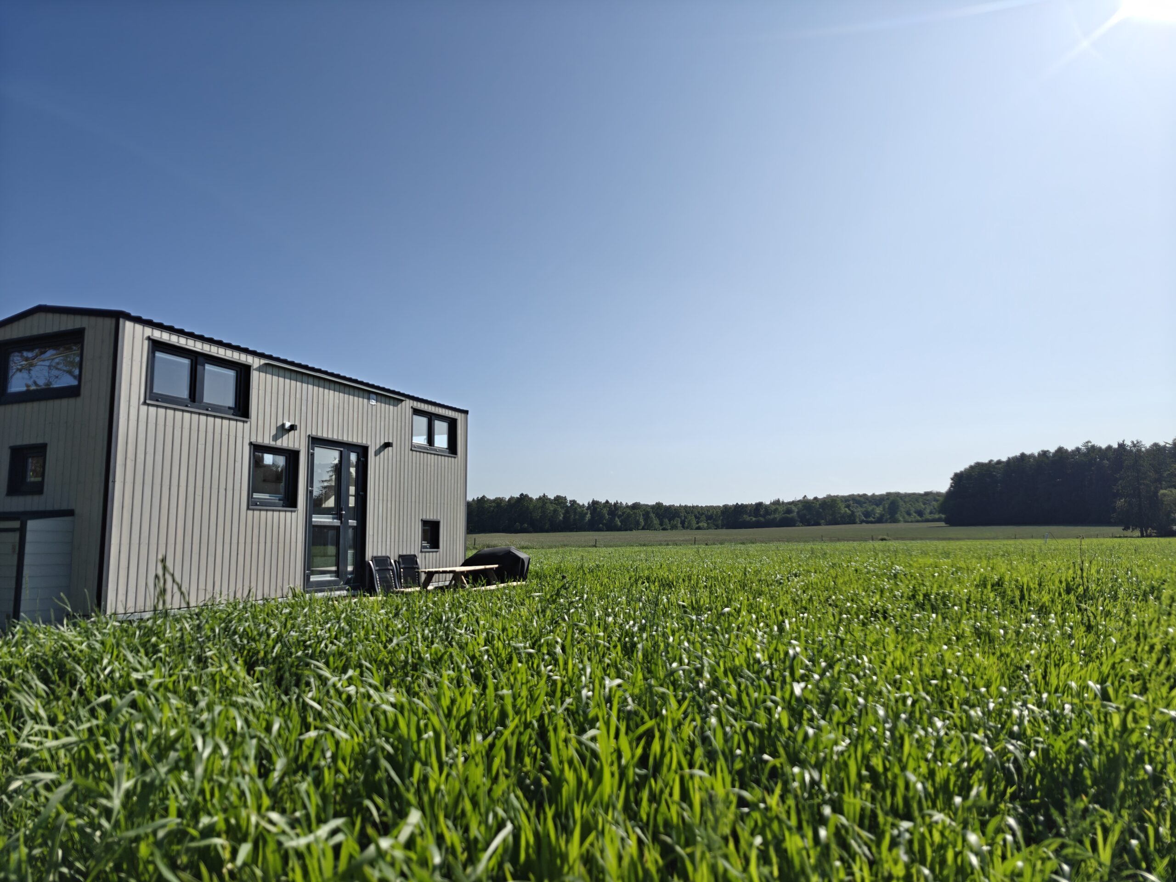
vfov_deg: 58.9
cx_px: 588
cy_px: 441
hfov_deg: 73.9
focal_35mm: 23
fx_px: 781
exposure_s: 1/4805
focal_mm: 6.06
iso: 100
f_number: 1.6
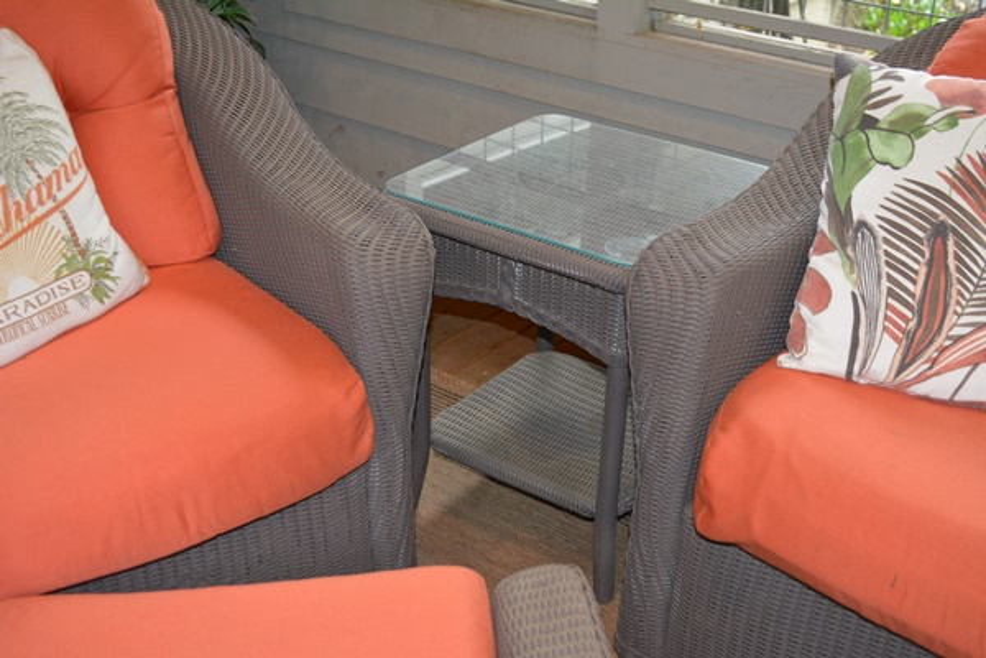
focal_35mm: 45
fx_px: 1232
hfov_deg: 43.6
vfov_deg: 29.9
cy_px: 329
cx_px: 493
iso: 1600
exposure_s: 1/60
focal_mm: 30
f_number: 4.5
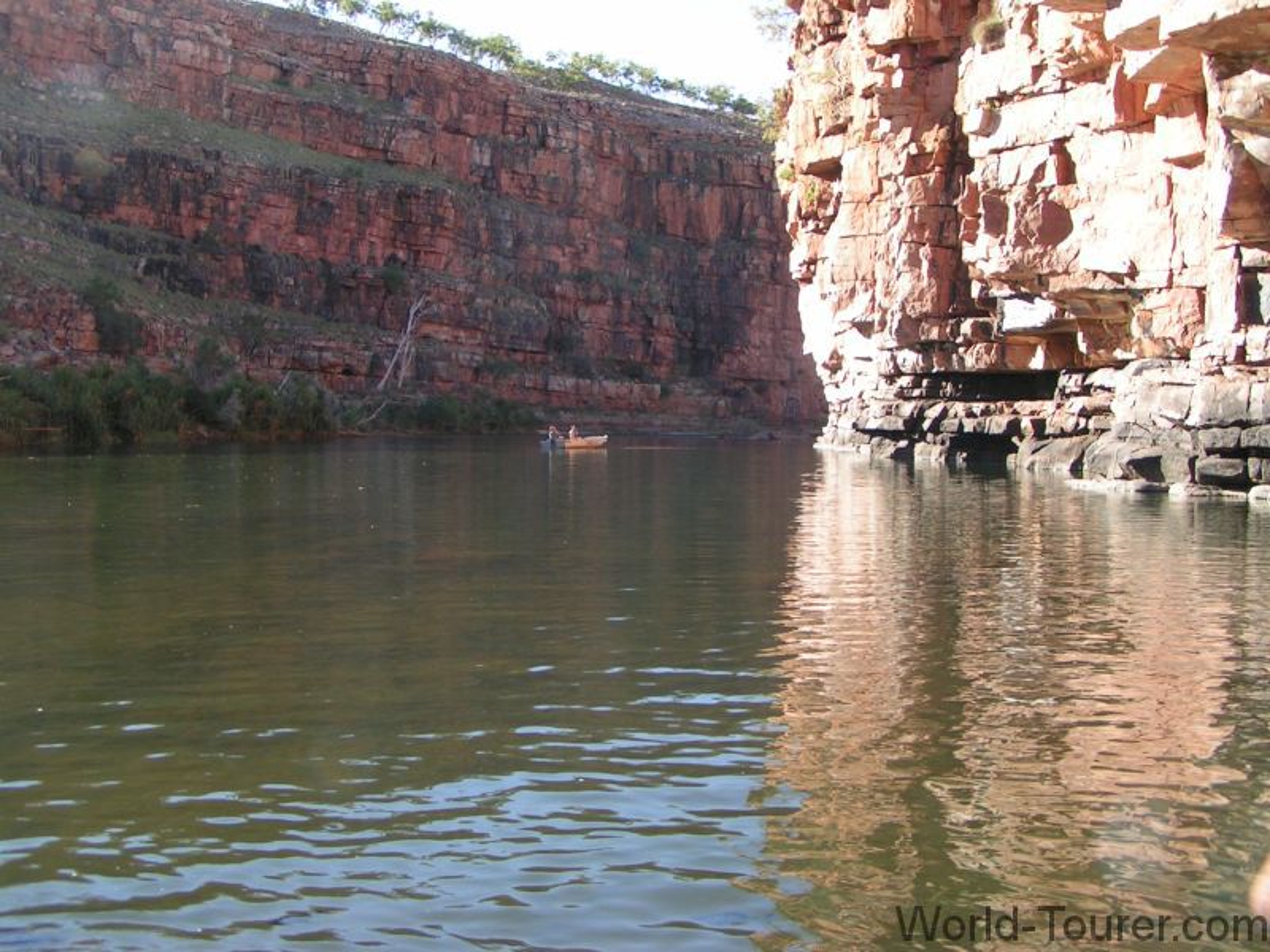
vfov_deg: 37.7
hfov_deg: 49.0
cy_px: 476
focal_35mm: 38
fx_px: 1394
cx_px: 635
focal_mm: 5.8
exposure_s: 1/125
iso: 50
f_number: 5
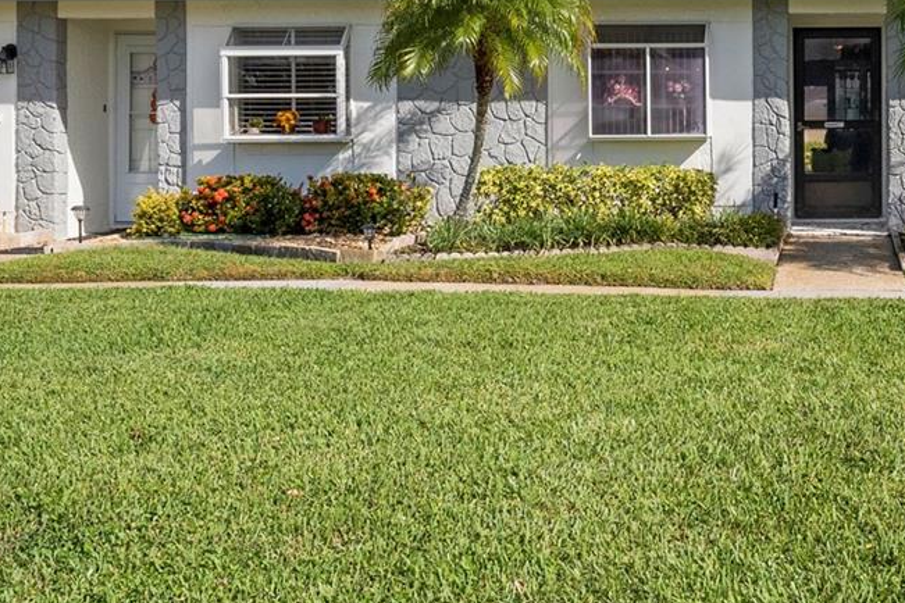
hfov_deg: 32.1
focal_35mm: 59
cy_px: 129
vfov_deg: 22.7
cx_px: 837
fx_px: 1483
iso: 640
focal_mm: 24
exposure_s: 1/1600
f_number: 9
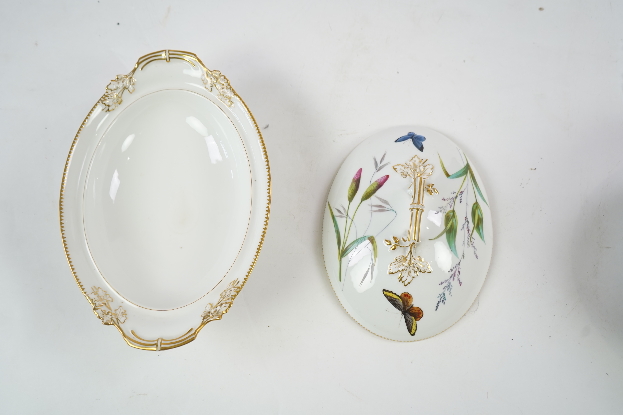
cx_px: 312
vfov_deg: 40.0
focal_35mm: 33
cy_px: 208
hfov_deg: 57.2
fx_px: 571
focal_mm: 33
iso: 400
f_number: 4.5
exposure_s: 1/100
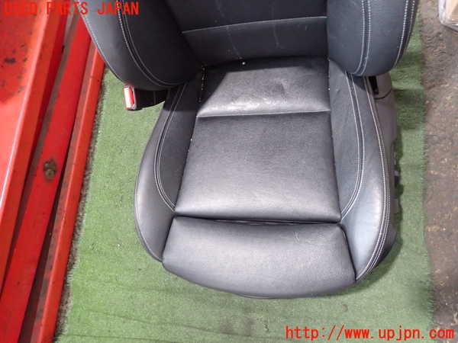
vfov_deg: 54.9
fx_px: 331
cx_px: 229
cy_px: 172
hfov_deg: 69.4
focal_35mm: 25
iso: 800
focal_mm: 4.5
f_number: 2
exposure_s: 1/30
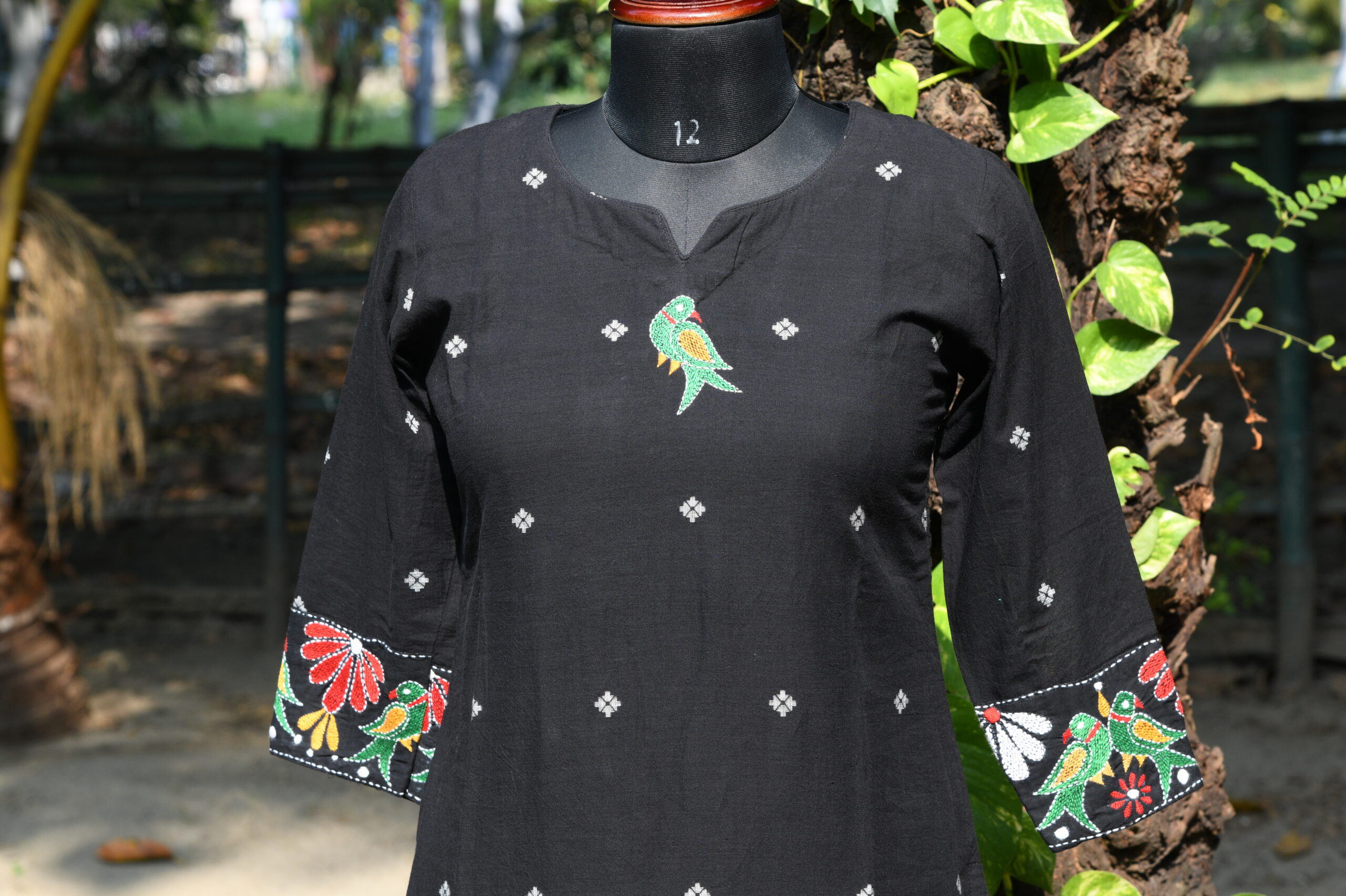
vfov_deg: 13.4
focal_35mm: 102
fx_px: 3813
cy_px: 448
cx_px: 673
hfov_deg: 20.0
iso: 400
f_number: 8
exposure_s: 1/250
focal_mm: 85
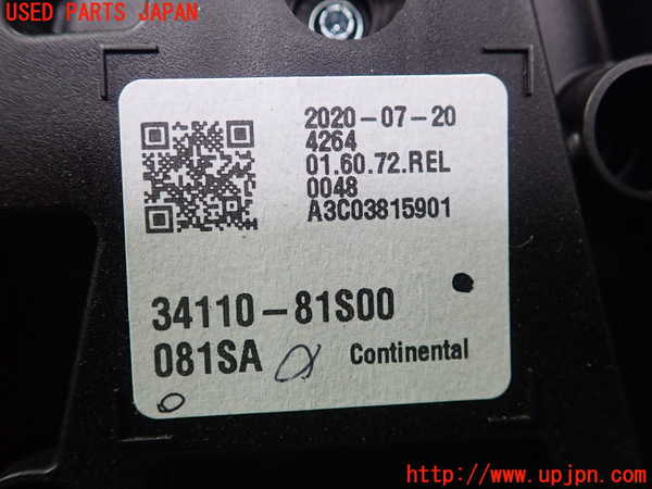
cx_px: 326
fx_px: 565
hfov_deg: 60.0
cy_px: 244
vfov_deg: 46.8
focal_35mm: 30
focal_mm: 5.5
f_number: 2.3
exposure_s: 1/125
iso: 400
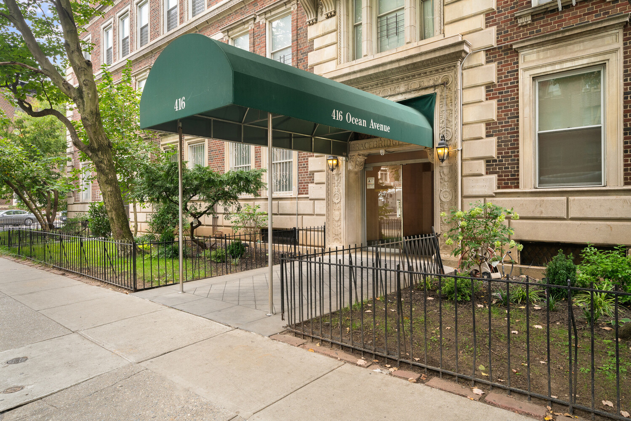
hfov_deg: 78.6
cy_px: 210
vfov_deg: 57.2
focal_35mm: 22
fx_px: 386
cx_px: 316
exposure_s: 1/10
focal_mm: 22
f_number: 11
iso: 400
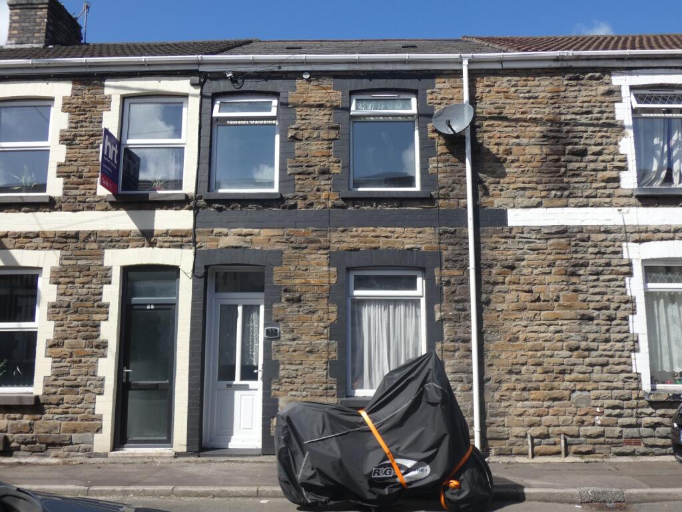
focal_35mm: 28
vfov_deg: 49.7
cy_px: 256
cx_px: 341
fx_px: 552
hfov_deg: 63.4
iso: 80
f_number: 3.2
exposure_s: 1/1000
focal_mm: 5
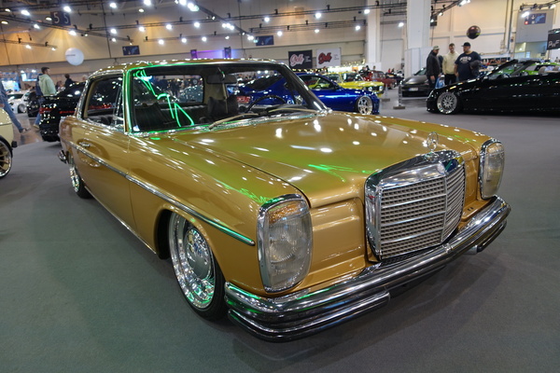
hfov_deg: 73.7
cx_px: 280
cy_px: 186
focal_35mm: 24
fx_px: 373
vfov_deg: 53.1
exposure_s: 1/30
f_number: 2.2
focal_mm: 8.8
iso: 125
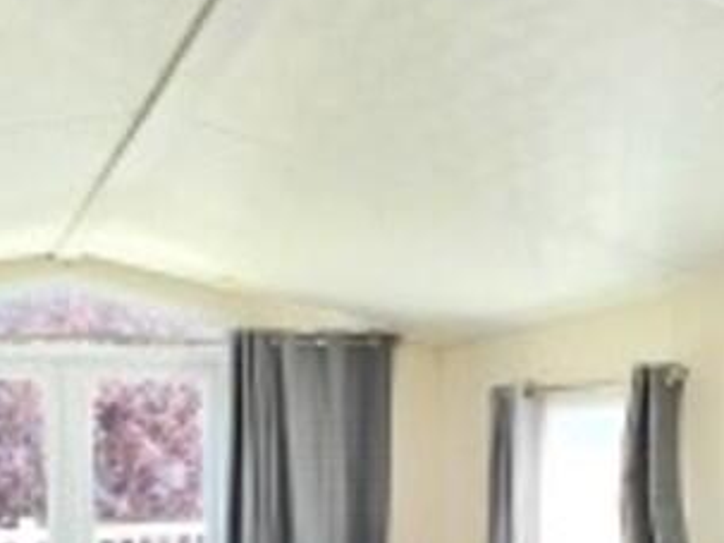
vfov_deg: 30.7
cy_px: 535
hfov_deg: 42.7
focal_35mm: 44
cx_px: 280
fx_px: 920
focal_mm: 2.2
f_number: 1.9
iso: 40
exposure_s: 1/286
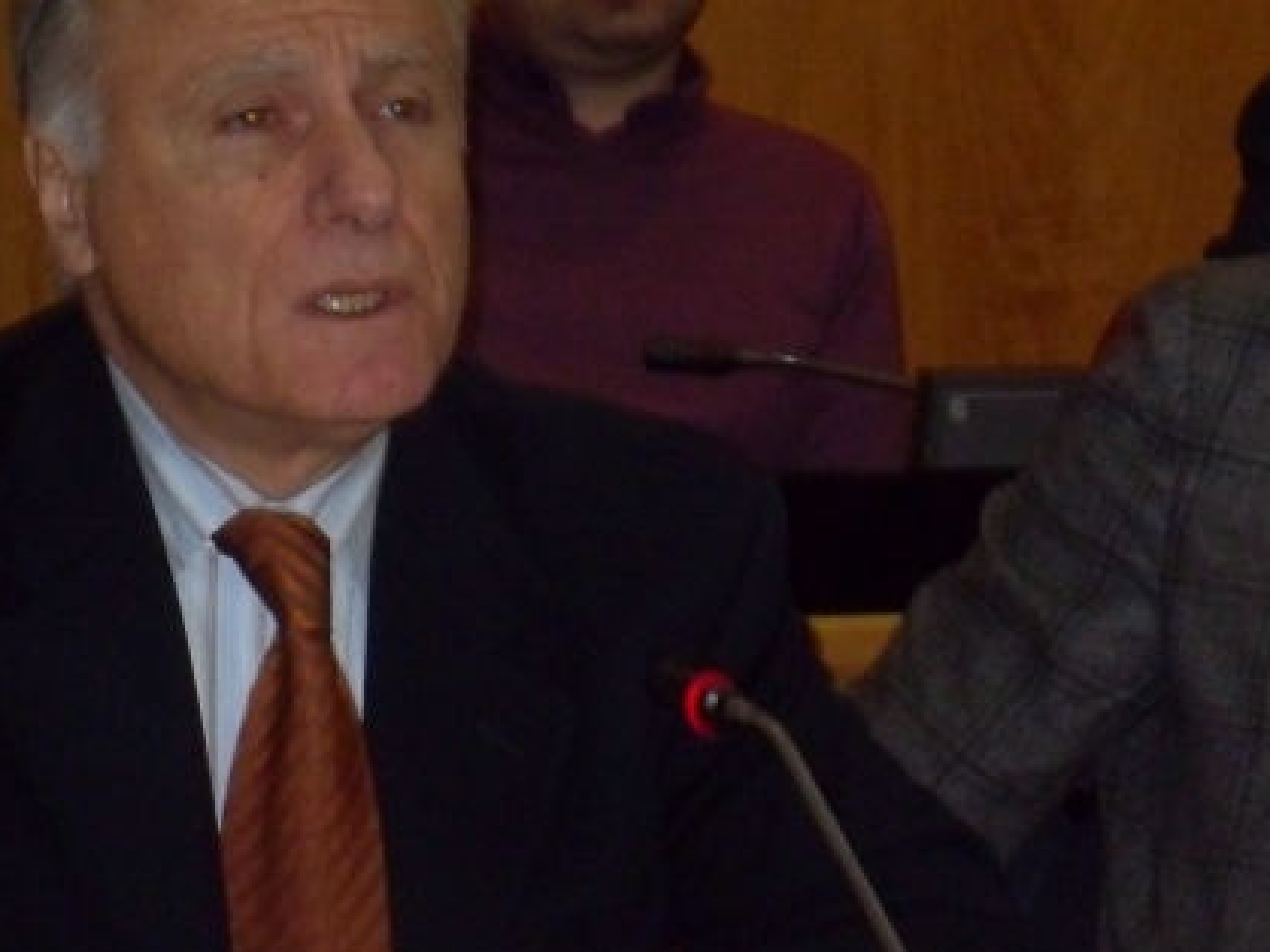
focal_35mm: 212
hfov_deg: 9.3
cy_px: 521
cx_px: 937
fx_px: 7776
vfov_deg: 7.0
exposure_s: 1/90
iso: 400
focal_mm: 18.1
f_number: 5.2
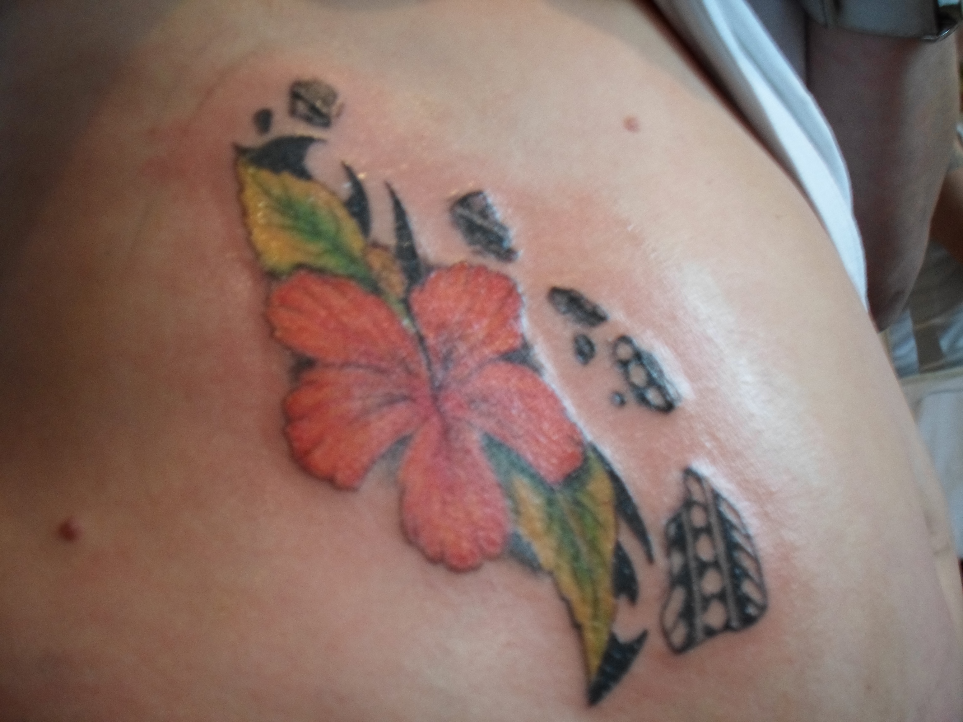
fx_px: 1196
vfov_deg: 33.6
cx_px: 482
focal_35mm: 43
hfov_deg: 43.9
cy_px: 361
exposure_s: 1/10
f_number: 3.2
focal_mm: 7.8
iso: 400
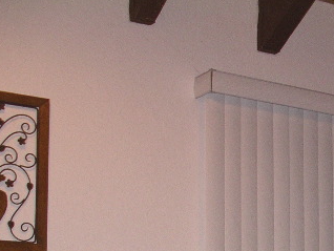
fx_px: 898
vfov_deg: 15.3
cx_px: 359
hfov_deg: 20.2
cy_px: 305
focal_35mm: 93
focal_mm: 7.8
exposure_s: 1/40
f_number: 2.8
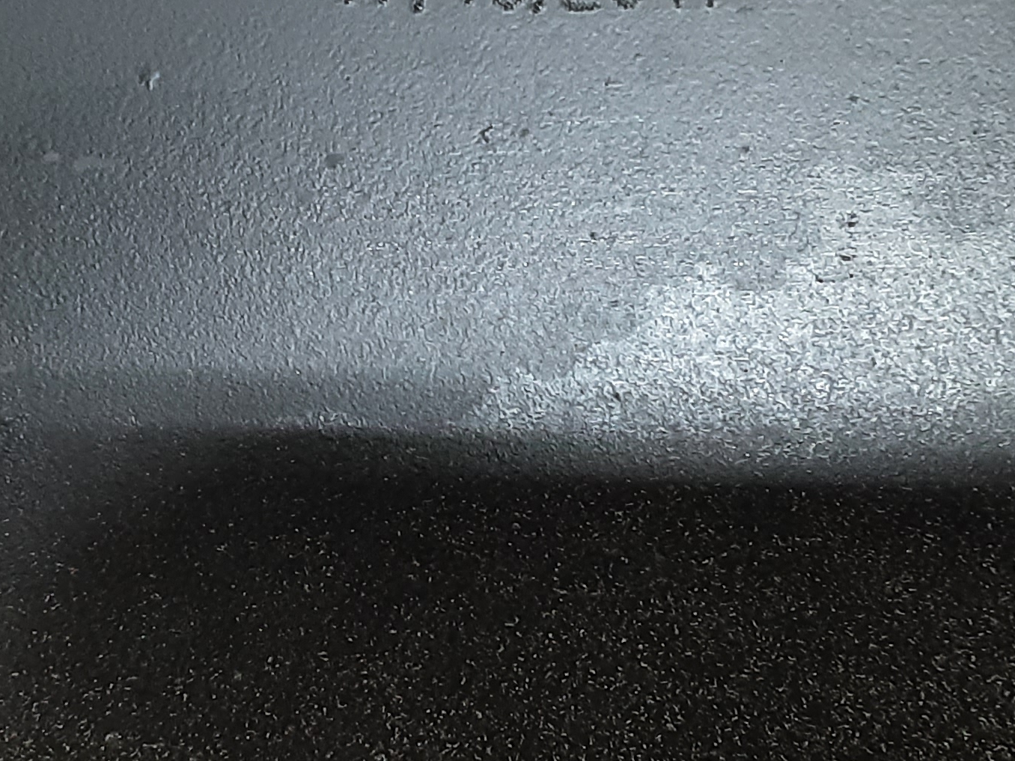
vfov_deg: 22.5
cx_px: 475
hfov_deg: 29.8
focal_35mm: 65
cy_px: 278
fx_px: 1906
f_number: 1.9
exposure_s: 1/25
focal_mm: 2.91
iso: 200
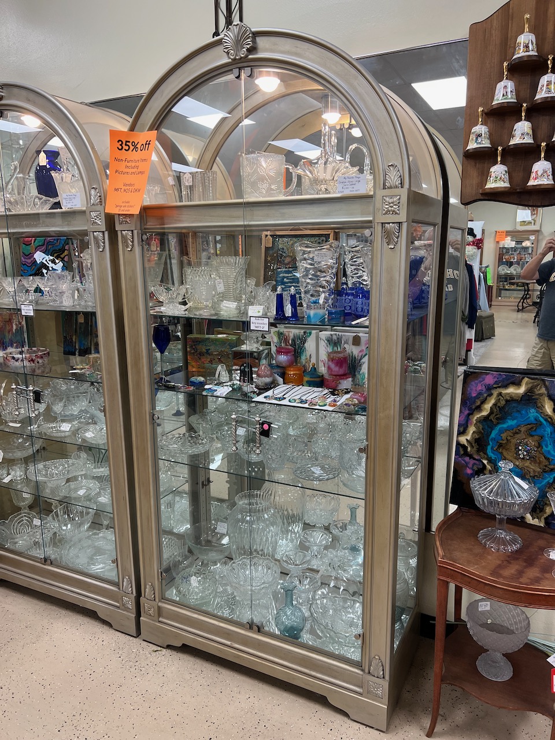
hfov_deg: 53.1
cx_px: 278
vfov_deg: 67.3
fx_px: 556
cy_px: 370
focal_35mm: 26
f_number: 1.5
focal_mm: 5.7
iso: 125
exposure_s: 1/120
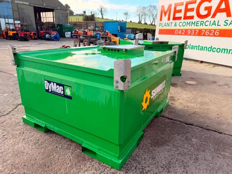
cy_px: 87
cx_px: 116
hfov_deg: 71.6
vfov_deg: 56.8
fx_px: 161
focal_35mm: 24
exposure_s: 1/612
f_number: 1.78
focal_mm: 6.76
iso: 100
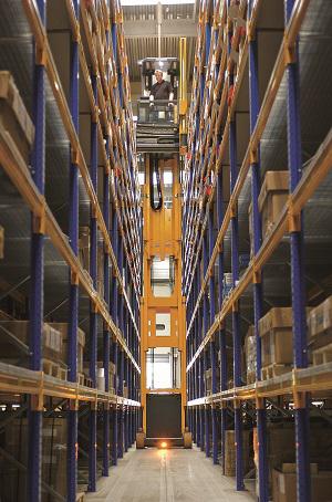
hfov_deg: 18.8
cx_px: 166
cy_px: 251
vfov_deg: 28.1
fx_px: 1002
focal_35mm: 72
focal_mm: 48
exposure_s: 1/15
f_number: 2.8
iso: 250
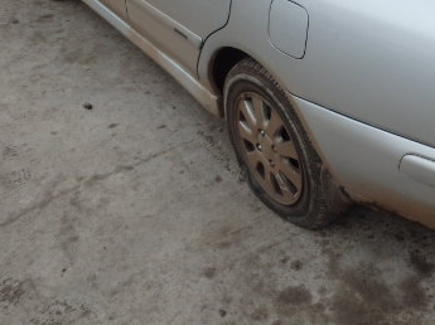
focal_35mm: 52
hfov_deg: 35.2
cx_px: 371
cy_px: 50
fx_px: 653
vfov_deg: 27.3
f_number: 3.9
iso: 200
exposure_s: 1/60
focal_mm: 5
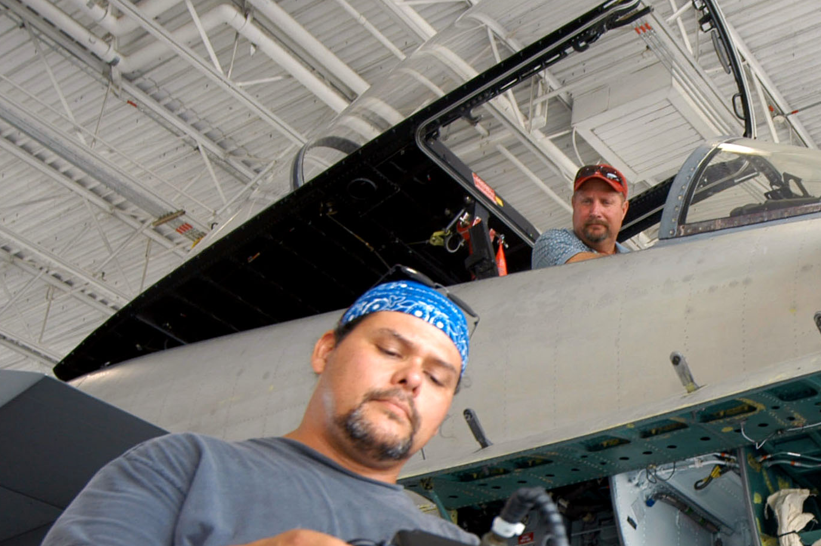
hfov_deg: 36.9
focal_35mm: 49
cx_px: 787
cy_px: 541
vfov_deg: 26.1
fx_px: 1118
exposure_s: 1/60
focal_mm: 15
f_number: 5
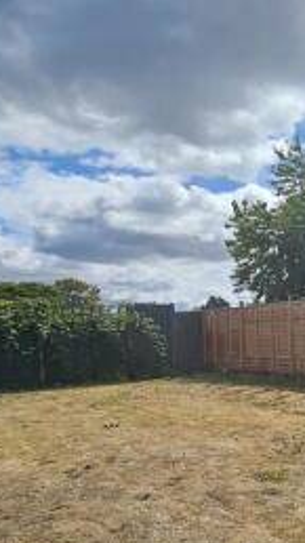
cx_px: 329
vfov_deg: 60.6
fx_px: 460
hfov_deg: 32.6
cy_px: 323
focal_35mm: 32
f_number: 2.2
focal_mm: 2.2
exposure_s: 1/5075
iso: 50
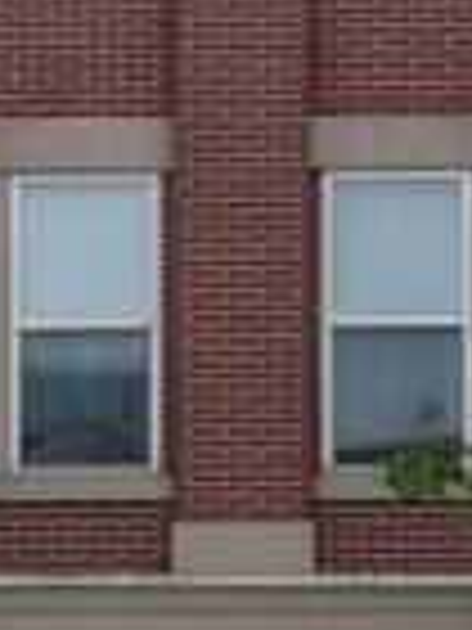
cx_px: 130
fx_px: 3636
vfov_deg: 9.7
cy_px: 828
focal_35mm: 200
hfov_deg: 7.4
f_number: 10
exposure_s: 1/200
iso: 200
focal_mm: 12
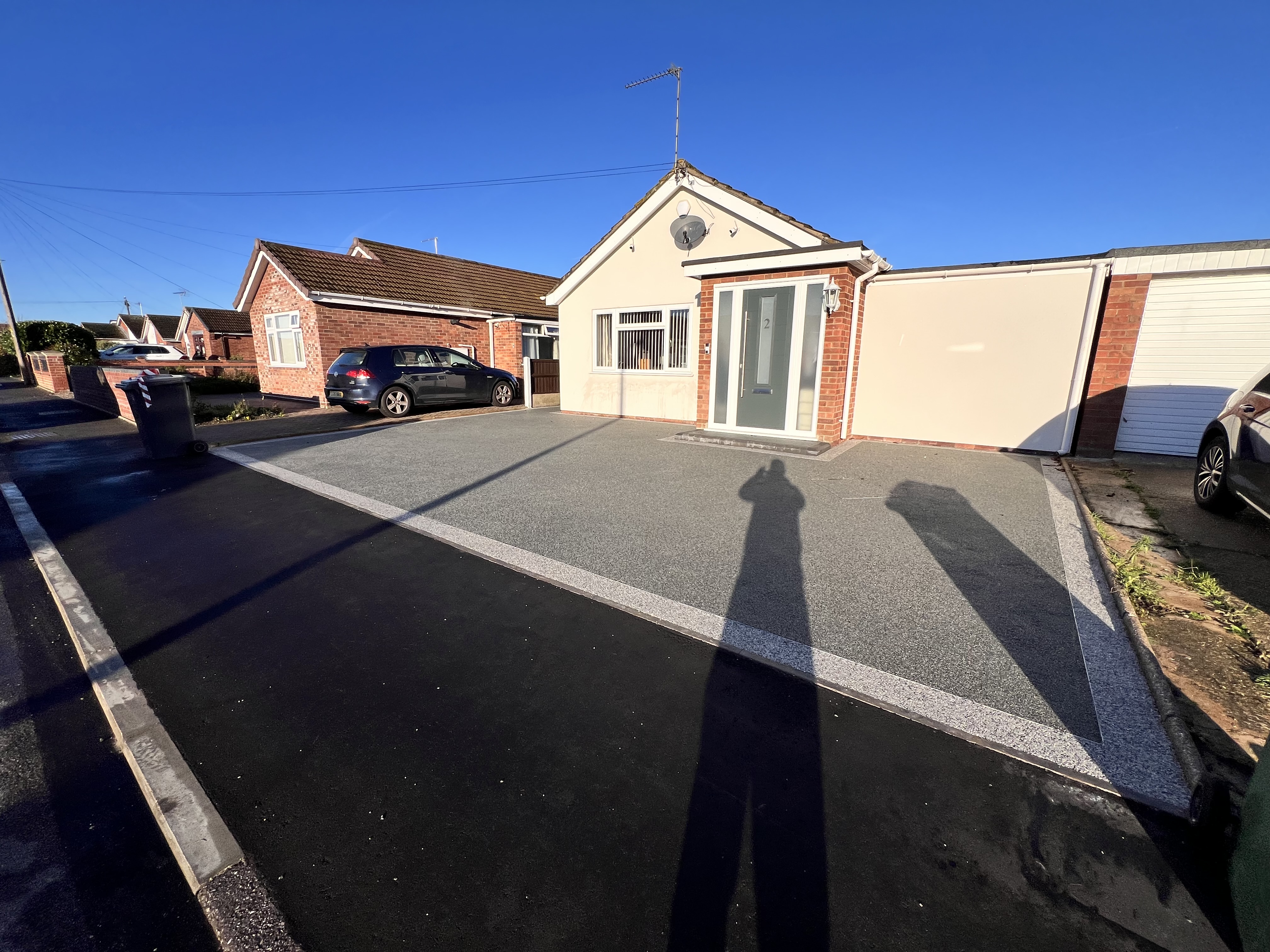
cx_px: 635
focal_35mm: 13
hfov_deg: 106.2
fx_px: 477
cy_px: 476
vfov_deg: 89.9
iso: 32
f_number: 1.8
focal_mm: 1.57
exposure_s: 1/1727
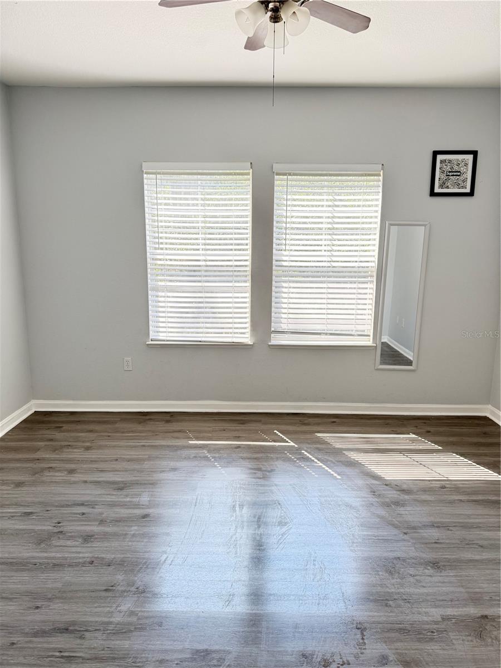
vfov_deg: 71.6
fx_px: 463
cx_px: 250
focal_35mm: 24
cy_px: 334
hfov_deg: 56.8
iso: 160
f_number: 1.78
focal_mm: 6.76
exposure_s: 1/242
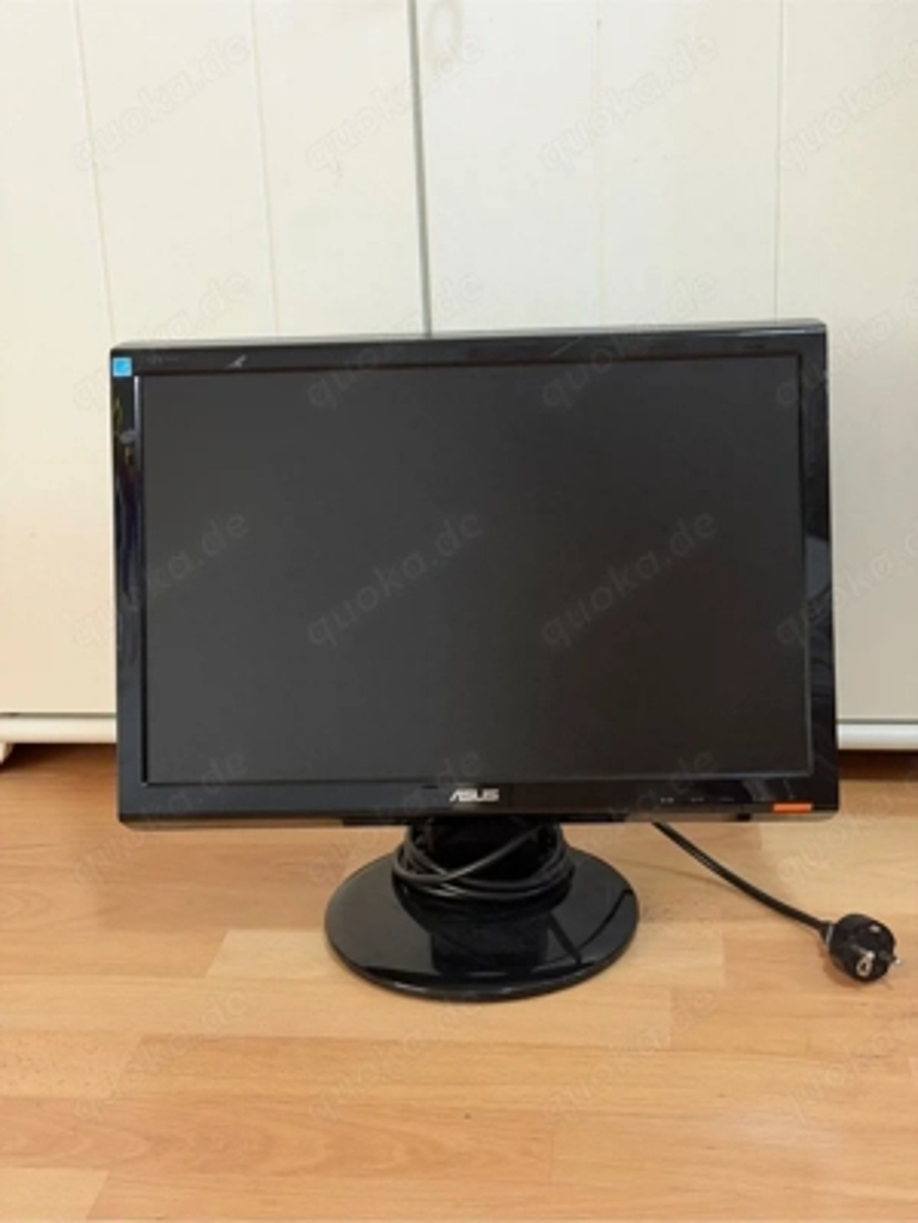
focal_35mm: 48
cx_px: 459
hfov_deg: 30.3
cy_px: 612
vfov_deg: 39.7
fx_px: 1697
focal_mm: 6.76
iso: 400
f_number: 1.78
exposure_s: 1/40
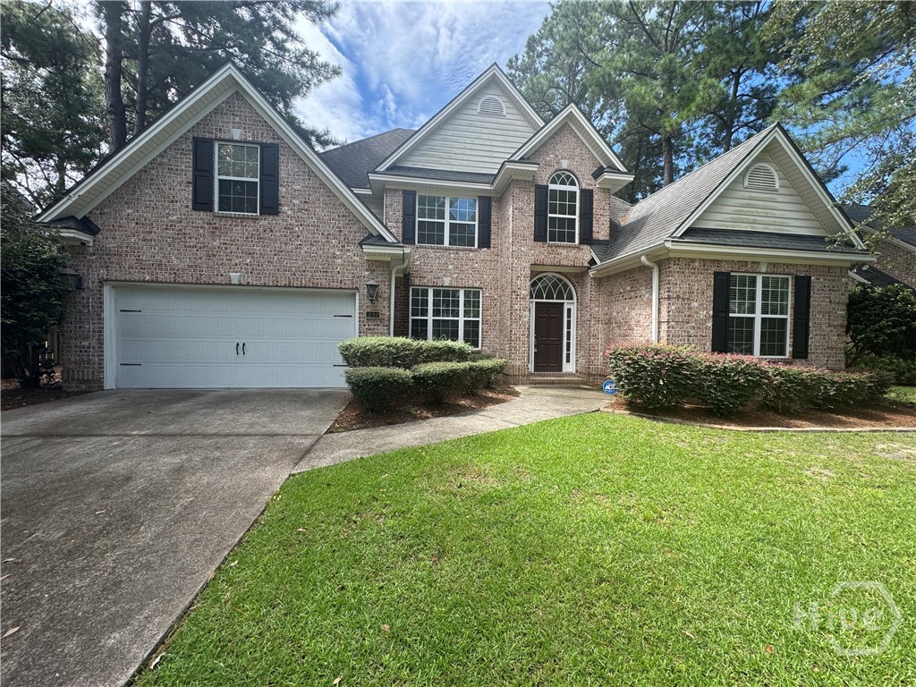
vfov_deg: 85.7
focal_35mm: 14
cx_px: 458
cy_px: 344
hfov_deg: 102.1
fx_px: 370
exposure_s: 1/459
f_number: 2.2
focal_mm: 2.22
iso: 40
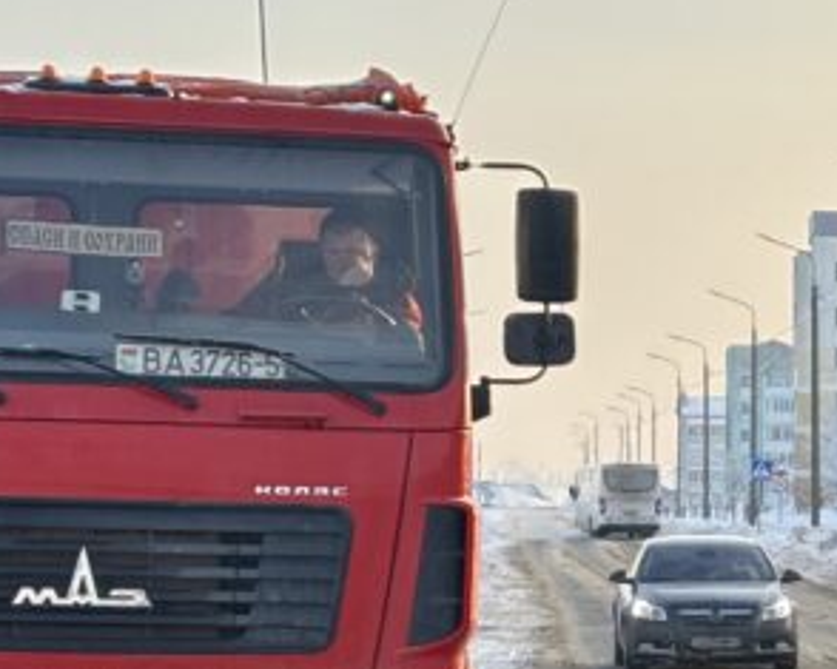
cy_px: 575
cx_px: 1125
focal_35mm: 177
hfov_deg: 10.6
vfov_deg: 8.7
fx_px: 4383
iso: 32
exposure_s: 1/378
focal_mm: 5.96
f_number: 1.6
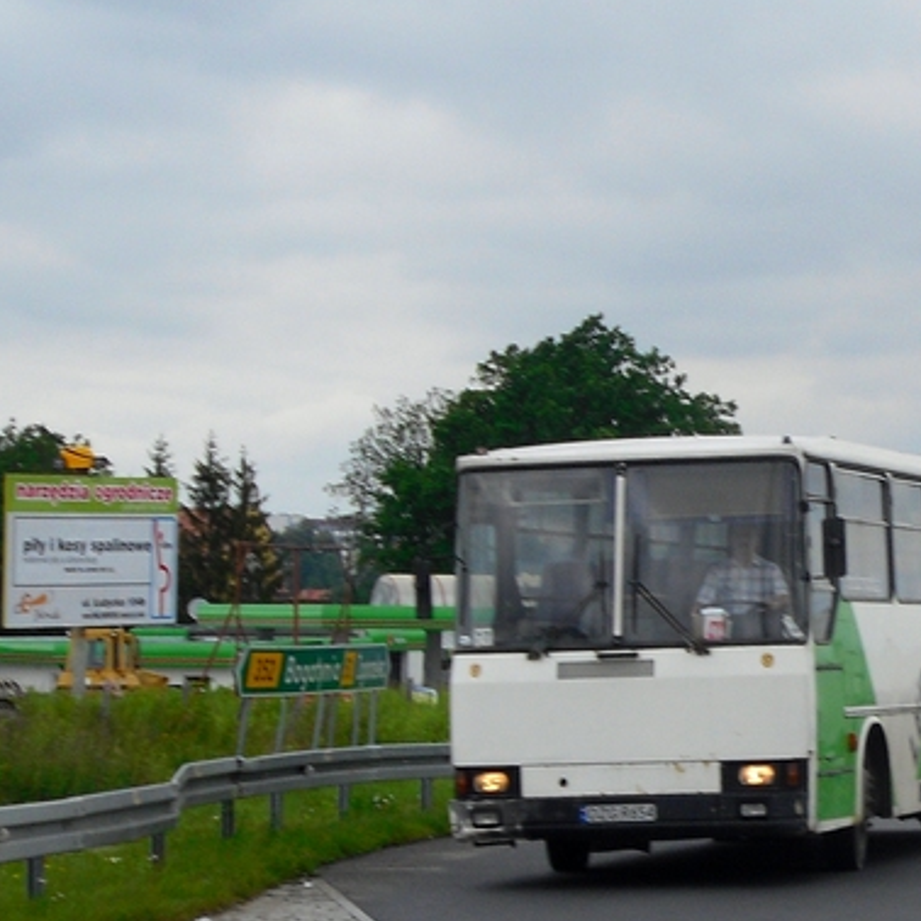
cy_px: 278
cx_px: 714
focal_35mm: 103
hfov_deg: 16.8
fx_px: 3100
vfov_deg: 16.8
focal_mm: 9.83
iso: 80
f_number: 9.1
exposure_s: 1/103
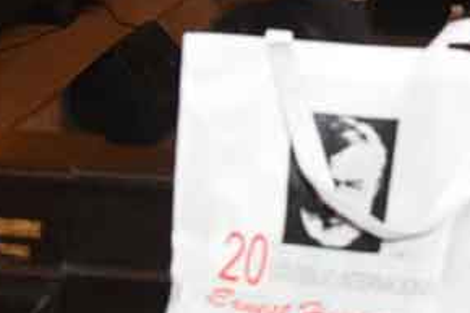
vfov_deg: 10.9
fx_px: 1605
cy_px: -62
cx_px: 284
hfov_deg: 16.6
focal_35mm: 123
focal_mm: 35
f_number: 4
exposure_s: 1/200
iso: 6400
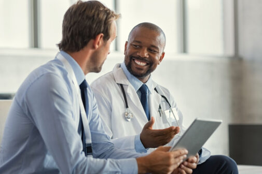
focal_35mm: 126
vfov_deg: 10.9
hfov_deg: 16.3
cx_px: 131
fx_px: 916
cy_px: 87
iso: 400
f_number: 2.8
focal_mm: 105
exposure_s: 1/200
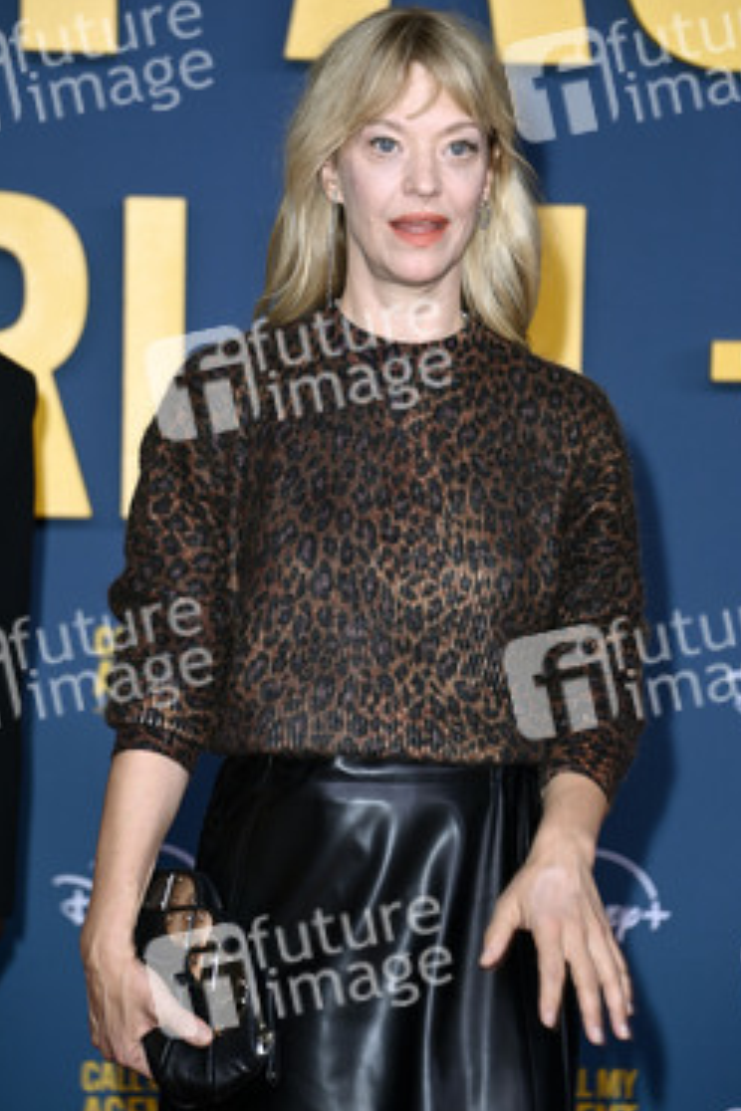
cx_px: 385
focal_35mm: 156
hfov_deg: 8.8
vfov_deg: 13.2
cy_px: 520
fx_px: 4816
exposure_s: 1/200
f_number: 5.6
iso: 800
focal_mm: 145
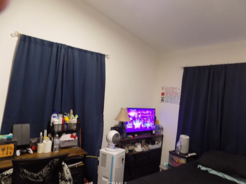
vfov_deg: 56.8
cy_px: 92
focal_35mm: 24
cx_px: 124
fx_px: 171
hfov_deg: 71.6
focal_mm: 4
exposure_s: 1/8
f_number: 3.1
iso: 400
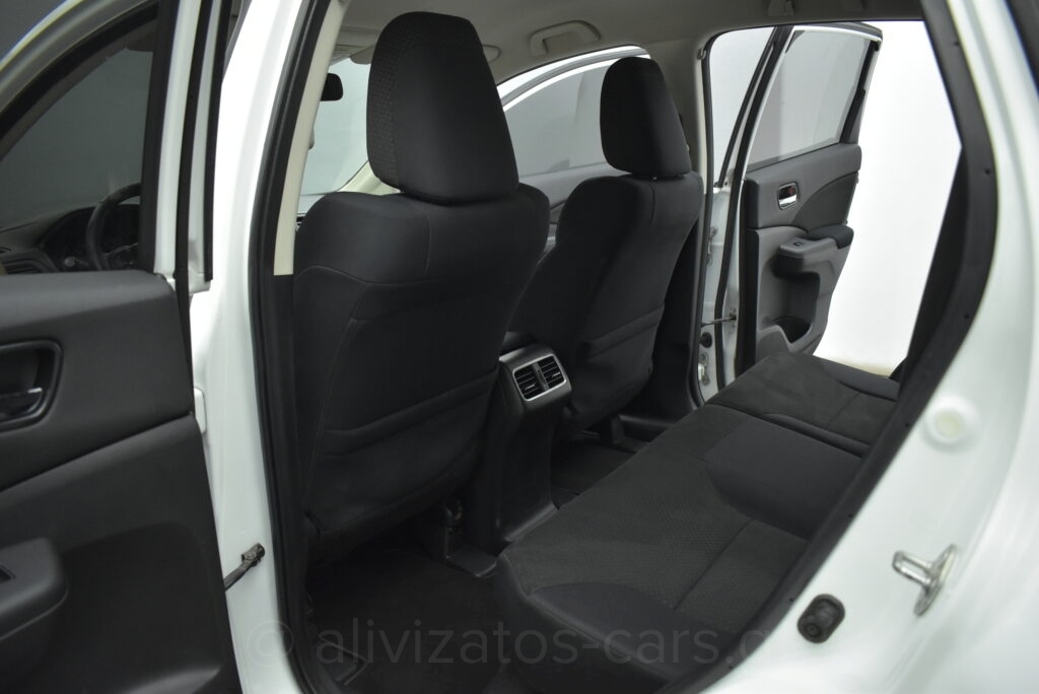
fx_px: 780
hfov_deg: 67.4
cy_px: 347
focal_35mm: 27
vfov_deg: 48.0
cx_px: 520
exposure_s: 1/100
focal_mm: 18
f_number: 3.5
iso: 1600
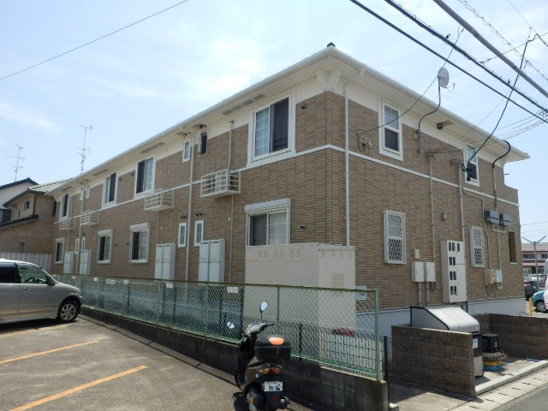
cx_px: 274
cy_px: 206
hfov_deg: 60.0
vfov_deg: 46.8
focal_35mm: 30
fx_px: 475
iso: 80
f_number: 3.5
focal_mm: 5.3
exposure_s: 1/800
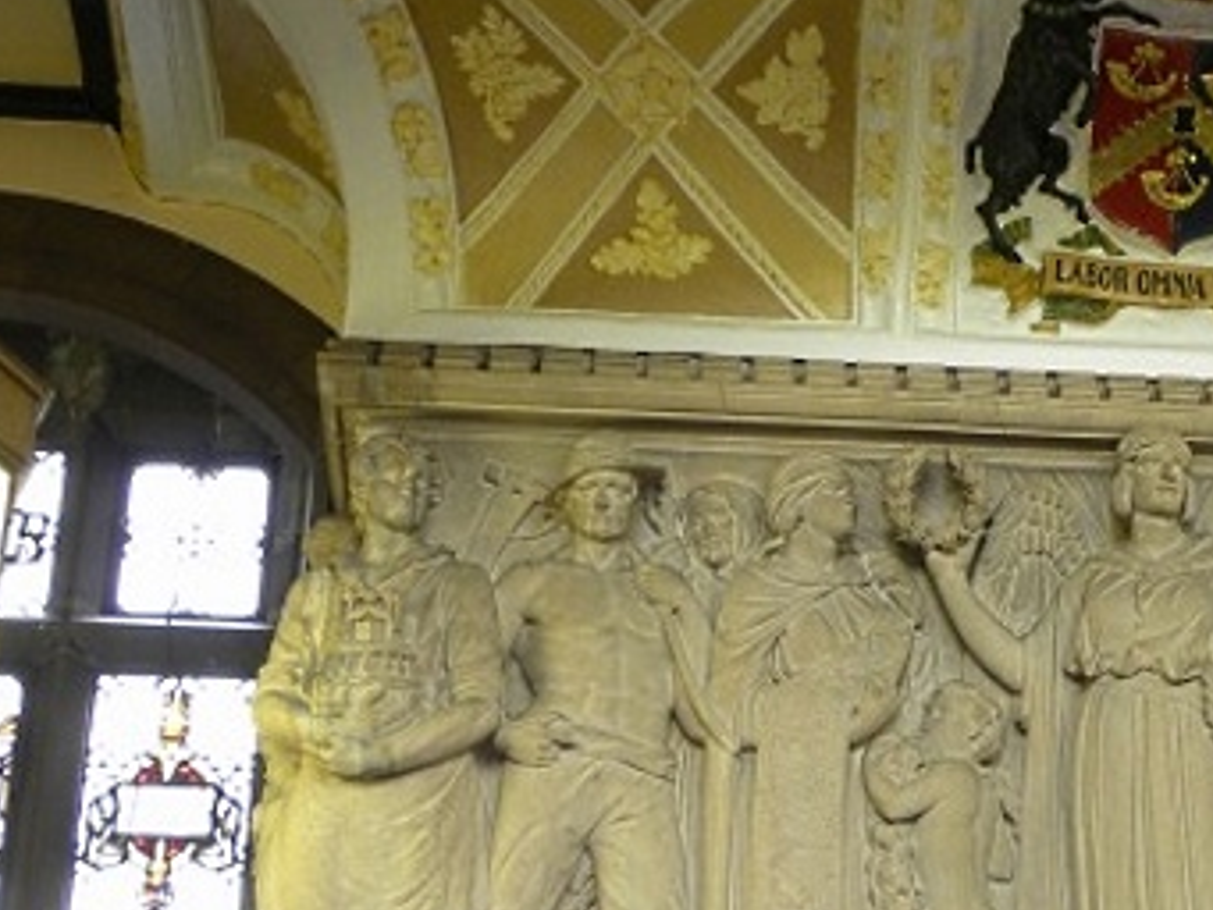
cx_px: 1119
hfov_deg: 20.4
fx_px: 3295
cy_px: 402
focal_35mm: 94
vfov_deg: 15.7
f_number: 3.2
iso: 112
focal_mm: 6.6
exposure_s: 1/9
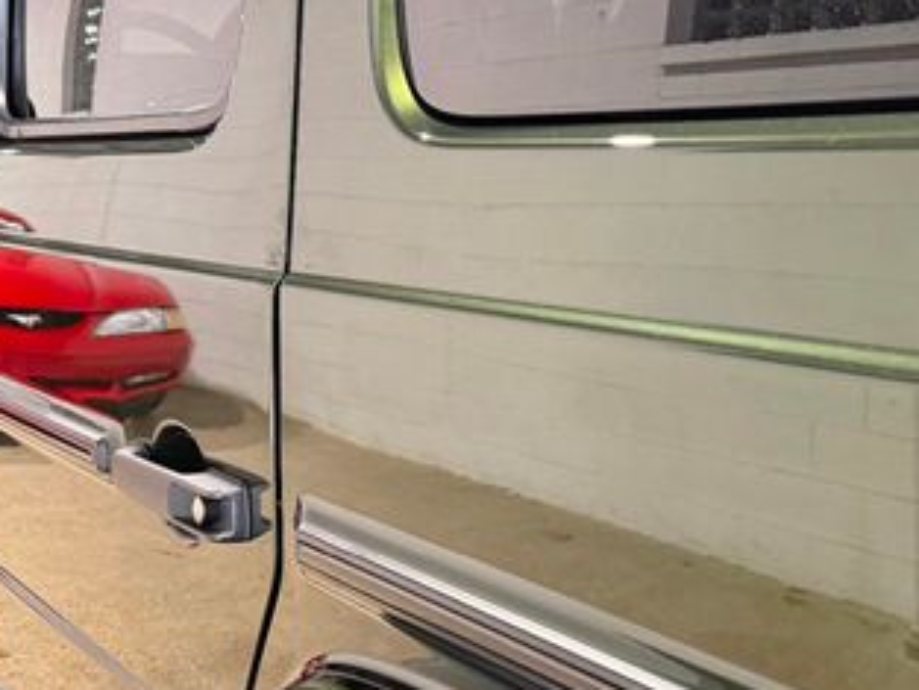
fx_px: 1301
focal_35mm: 49
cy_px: 250
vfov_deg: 29.6
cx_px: 590
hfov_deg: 38.6
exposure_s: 1/60
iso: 250
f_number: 1.78
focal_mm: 6.76
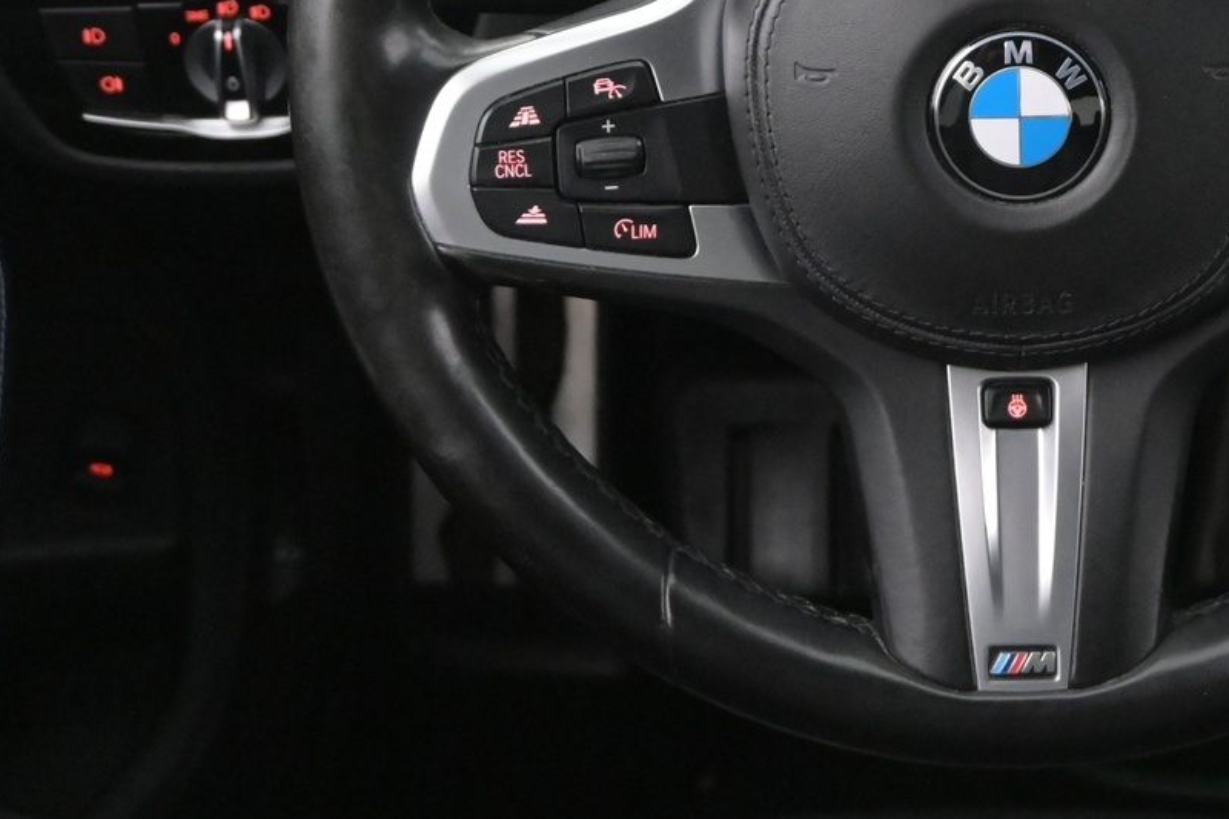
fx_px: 2850
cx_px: 994
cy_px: 98
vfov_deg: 16.2
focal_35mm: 84
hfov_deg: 23.9
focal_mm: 27.5
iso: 5600
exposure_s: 1/40
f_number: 4.5
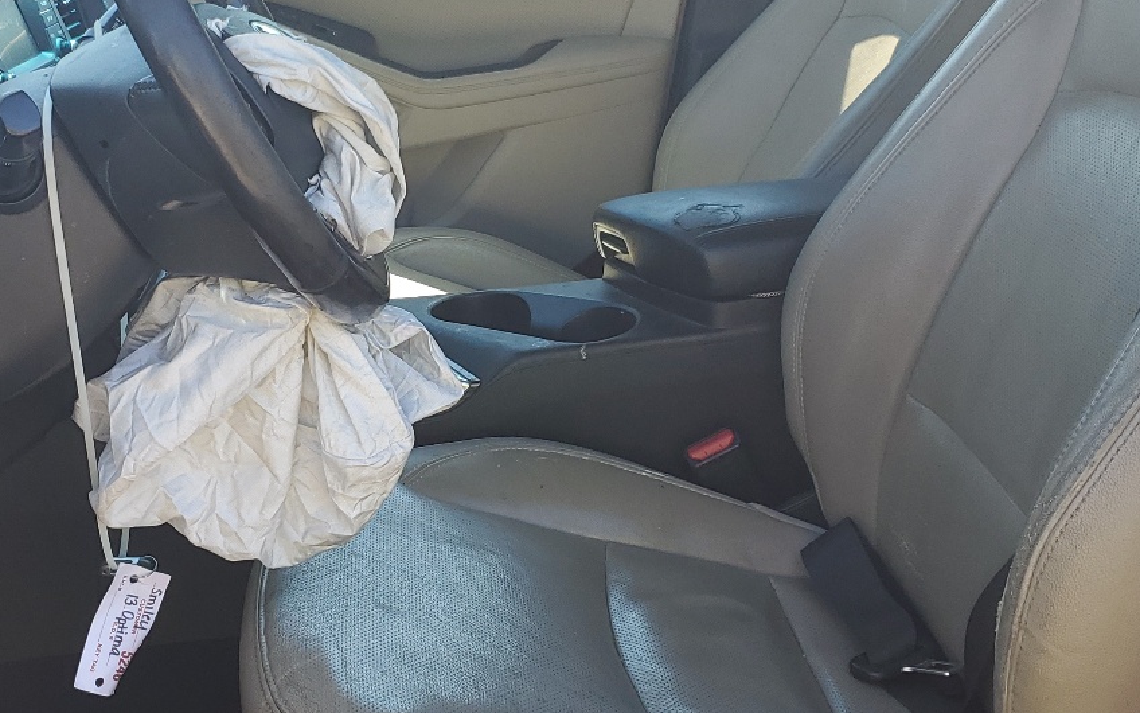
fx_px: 1616
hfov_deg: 38.7
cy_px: 288
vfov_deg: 24.8
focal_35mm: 52
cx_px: 452
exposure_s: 1/370
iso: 50
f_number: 1.5
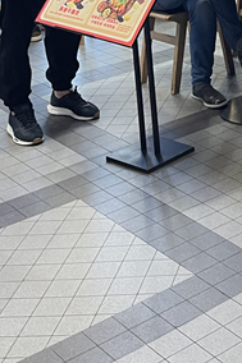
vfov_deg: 21.7
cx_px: 410
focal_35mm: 83
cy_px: -127
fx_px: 838
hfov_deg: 14.7
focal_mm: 5.1
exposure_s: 1/50
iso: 125
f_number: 1.6
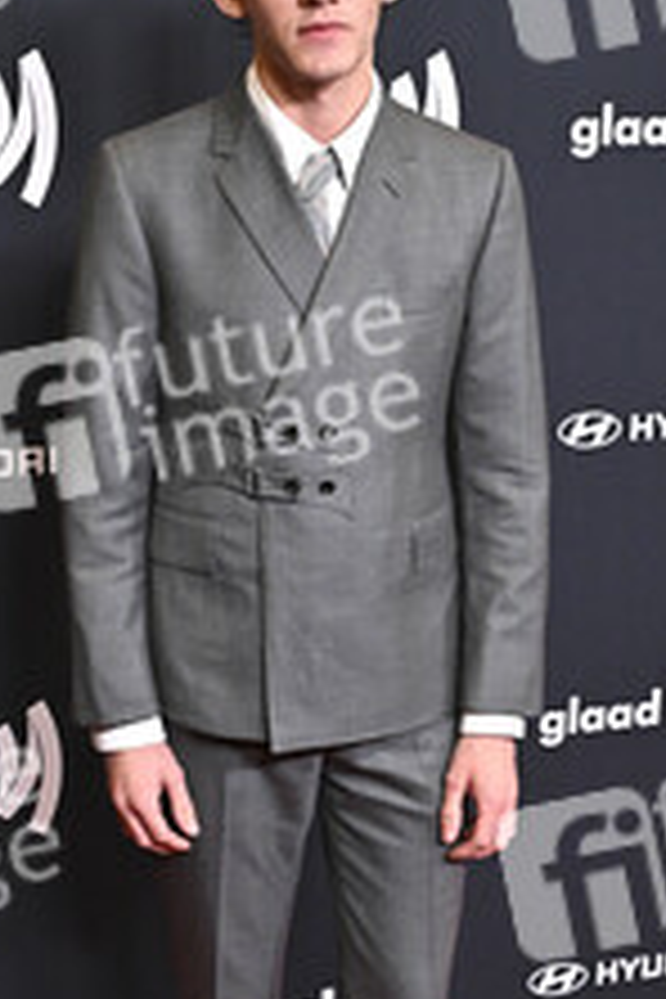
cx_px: 320
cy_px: 630
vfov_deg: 25.0
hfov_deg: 16.9
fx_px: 2248
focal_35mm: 81
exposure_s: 1/250
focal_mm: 45
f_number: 5.6
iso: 4000
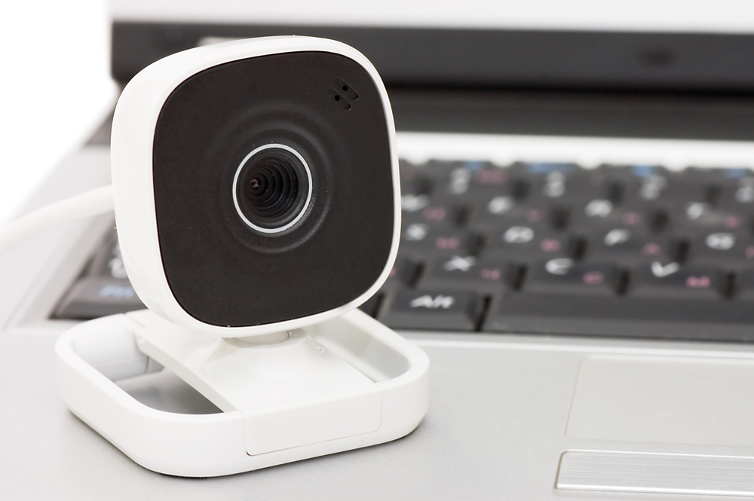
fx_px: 2825
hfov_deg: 15.2
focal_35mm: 135
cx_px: 377
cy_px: 250
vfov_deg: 10.1
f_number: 13
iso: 200
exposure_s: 1/60
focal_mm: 90
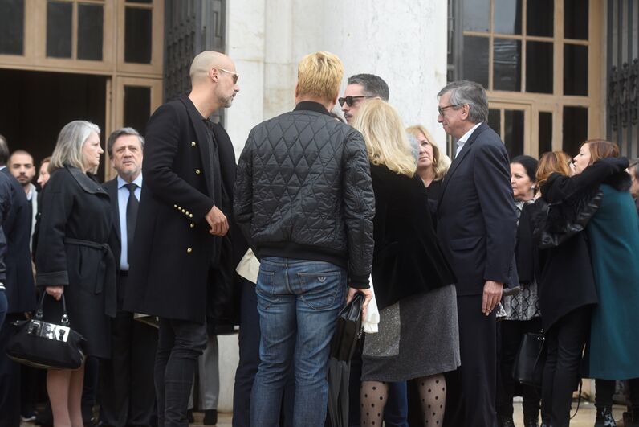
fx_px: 1740
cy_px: 214
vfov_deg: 14.0
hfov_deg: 20.8
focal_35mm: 98
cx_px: 320
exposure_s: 1/640
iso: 800
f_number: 5.6
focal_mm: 98
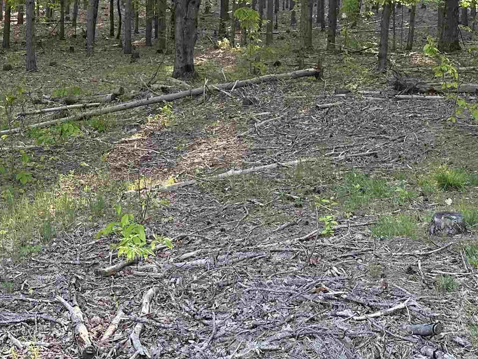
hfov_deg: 33.1
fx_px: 801
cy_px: -26
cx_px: 188
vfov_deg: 23.8
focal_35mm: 58
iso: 100
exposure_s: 1/121
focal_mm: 6.86
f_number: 1.78
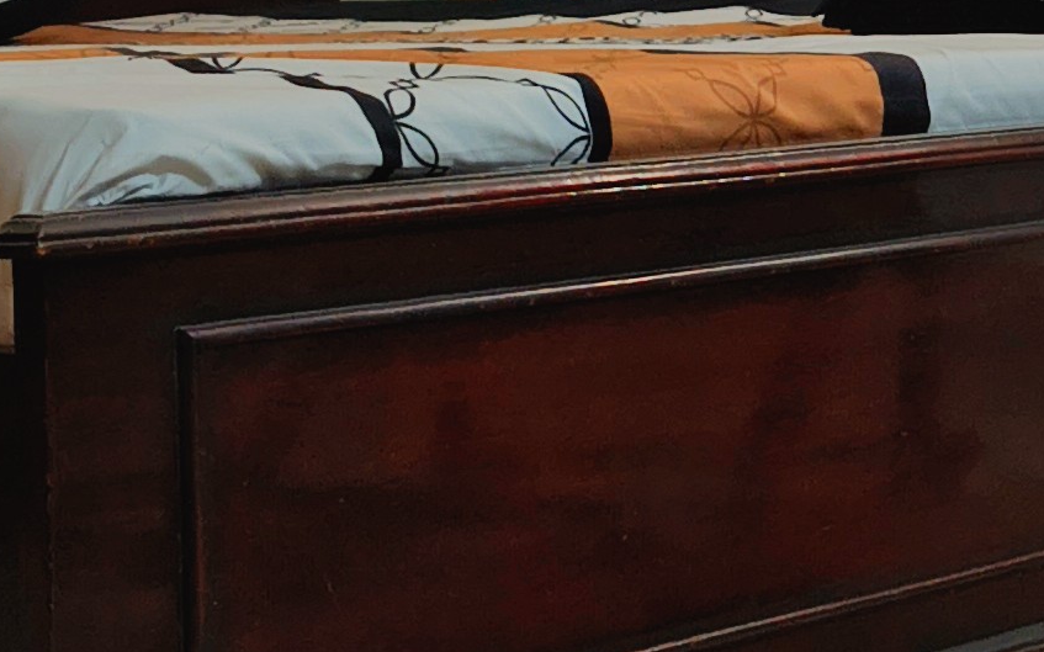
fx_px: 3499
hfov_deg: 16.4
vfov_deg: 10.6
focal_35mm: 123
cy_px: 12
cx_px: 1187
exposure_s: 1/100
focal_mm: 5.56
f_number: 1.8
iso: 429
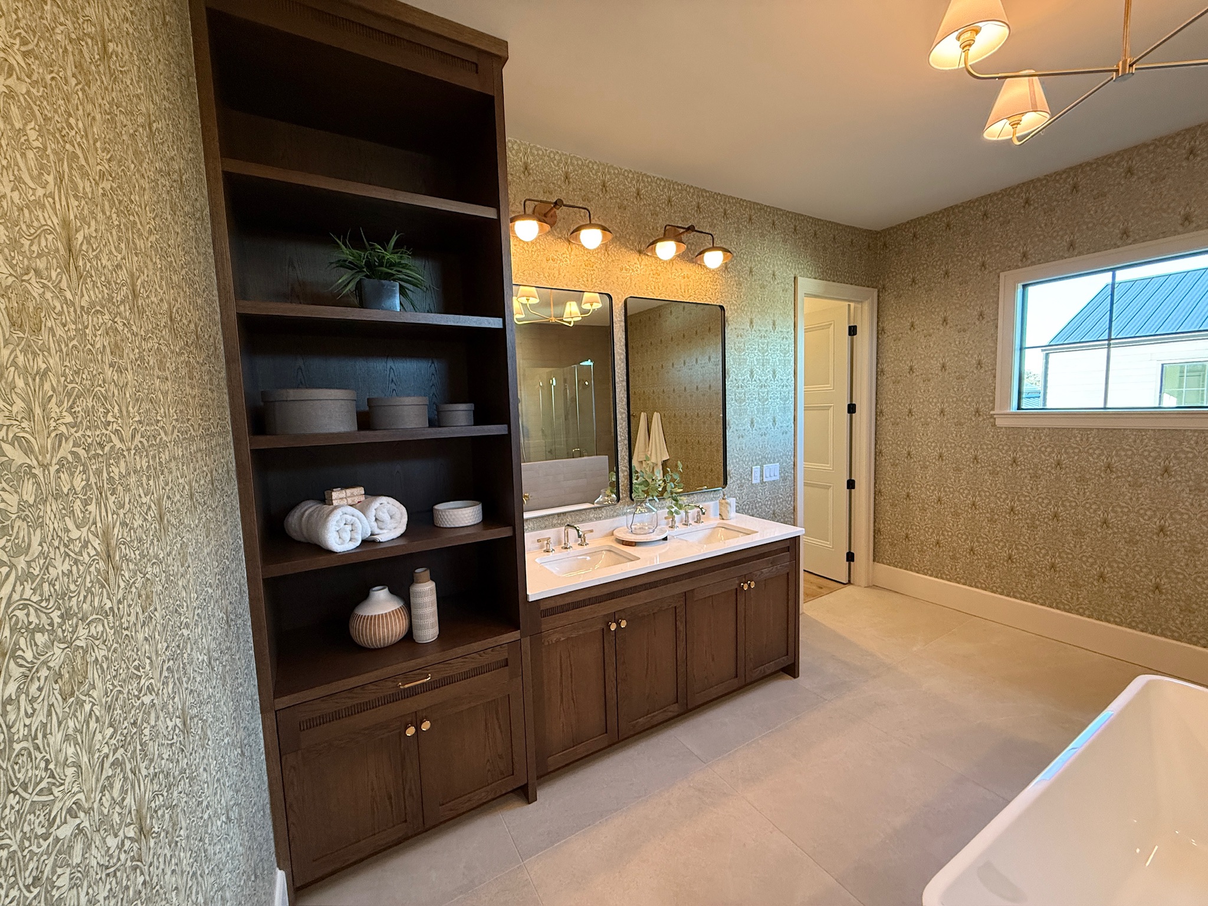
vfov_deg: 85.7
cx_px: 604
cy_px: 453
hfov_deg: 102.1
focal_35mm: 14
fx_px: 489
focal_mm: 2.22
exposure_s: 1/60
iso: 250
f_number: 2.2
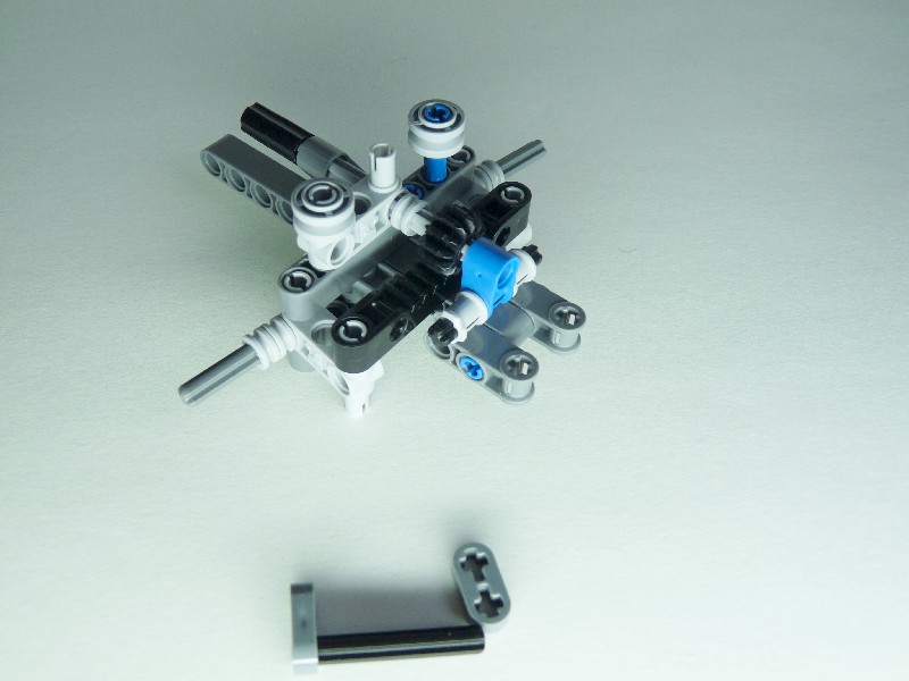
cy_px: 340
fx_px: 919
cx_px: 454
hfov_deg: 52.6
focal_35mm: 35
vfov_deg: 40.7
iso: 100
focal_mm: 6.2
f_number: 3
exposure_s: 1/50
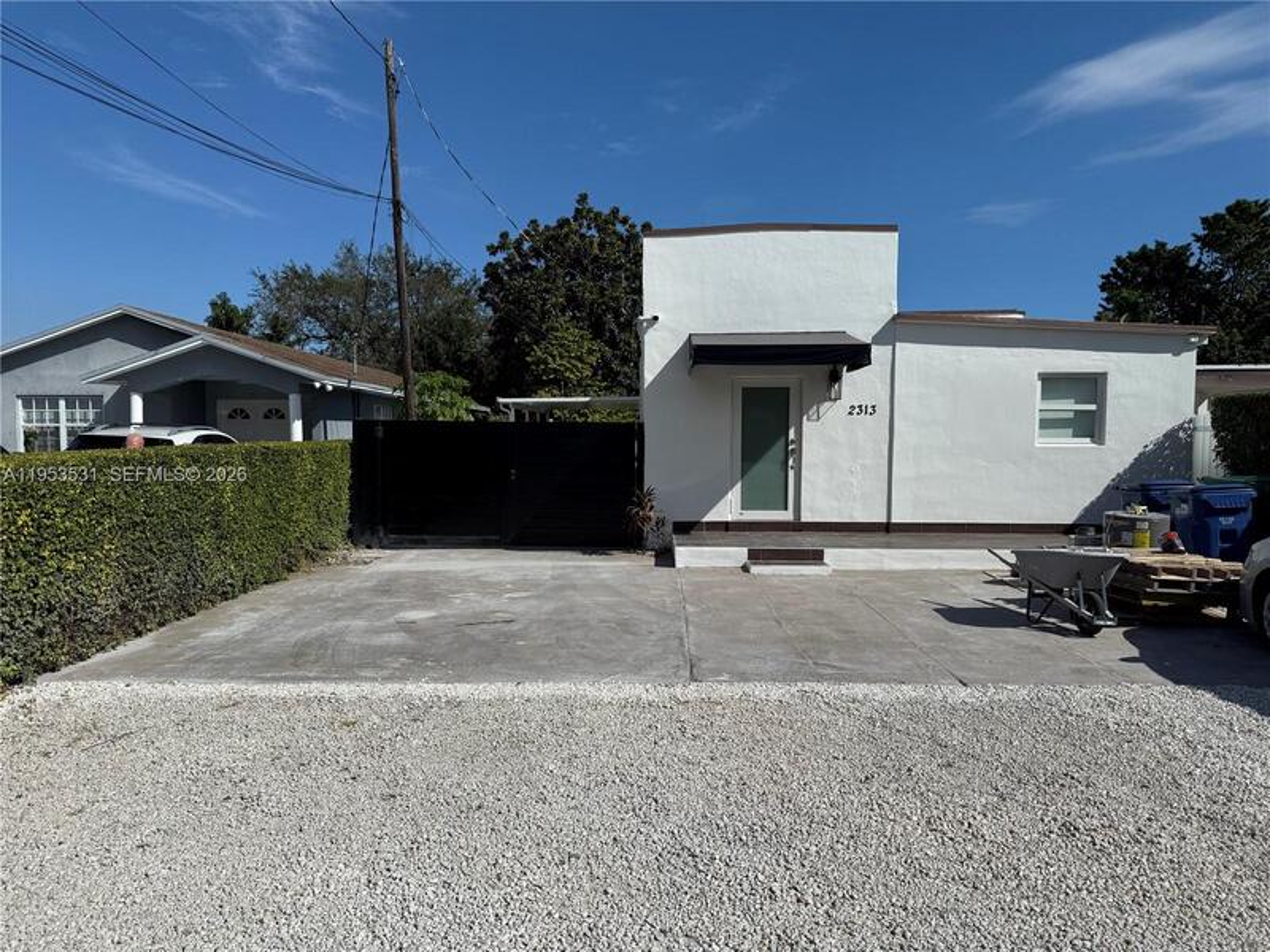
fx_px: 881
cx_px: 635
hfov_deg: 71.6
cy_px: 476
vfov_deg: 56.8
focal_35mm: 24
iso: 80
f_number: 1.78
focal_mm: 6.76
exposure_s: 1/11905
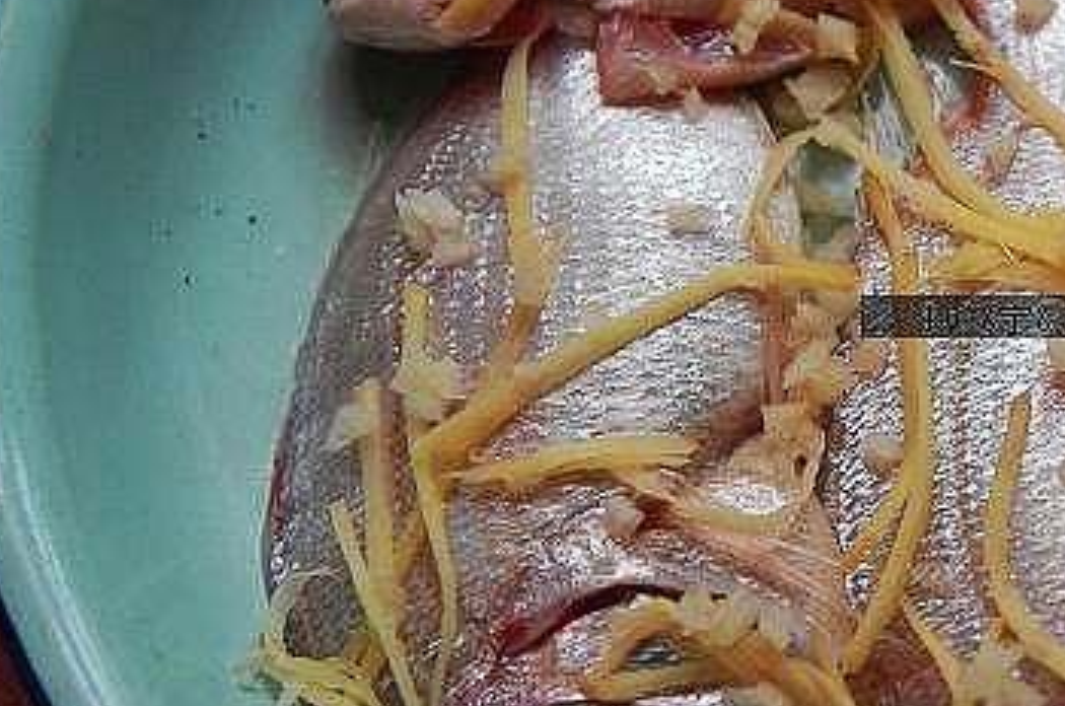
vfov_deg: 18.1
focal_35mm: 75
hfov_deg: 26.1
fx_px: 2215
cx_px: 971
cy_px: 318
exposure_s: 1/40
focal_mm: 25
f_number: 4.5
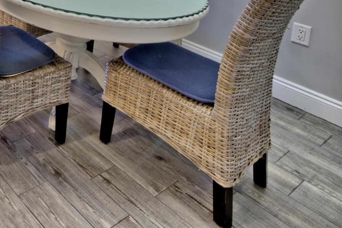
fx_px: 333
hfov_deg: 37.4
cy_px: -88
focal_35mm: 35
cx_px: -88
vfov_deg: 28.7
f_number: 19
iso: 200
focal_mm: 12
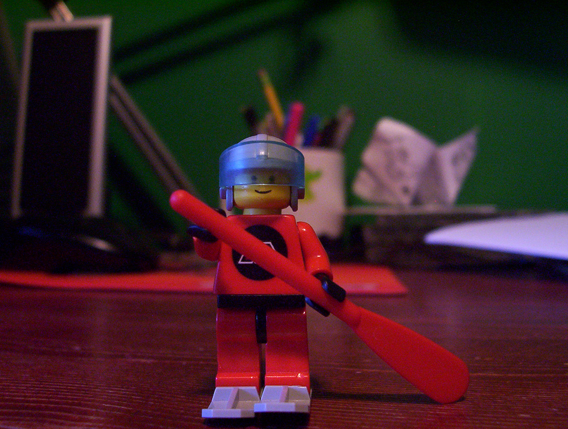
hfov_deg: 43.8
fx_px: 707
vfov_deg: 33.7
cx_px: 284
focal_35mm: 43
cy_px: 214
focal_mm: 5.77
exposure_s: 1/8
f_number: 2.73
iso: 200
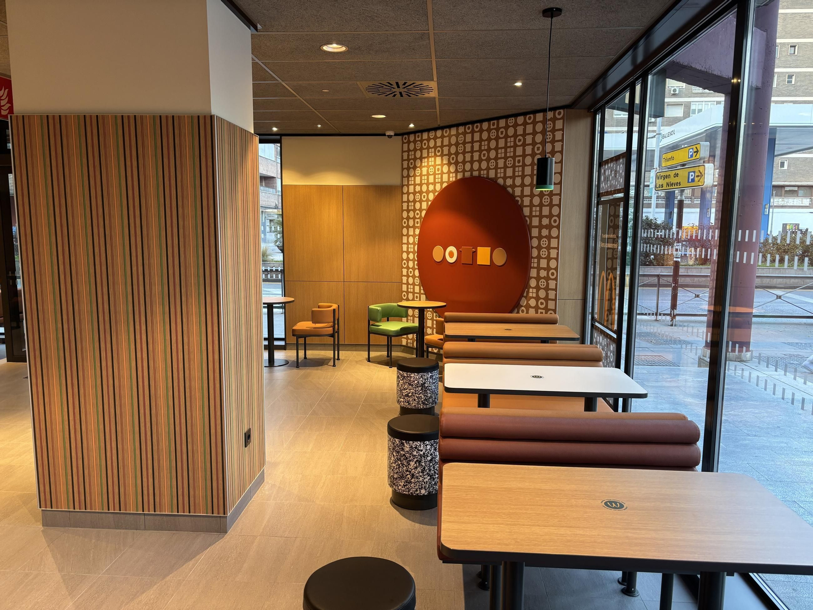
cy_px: 305
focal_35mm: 26
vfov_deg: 53.1
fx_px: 611
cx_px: 406
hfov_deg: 67.3
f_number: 1.6
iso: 80
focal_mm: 5.96
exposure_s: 1/50
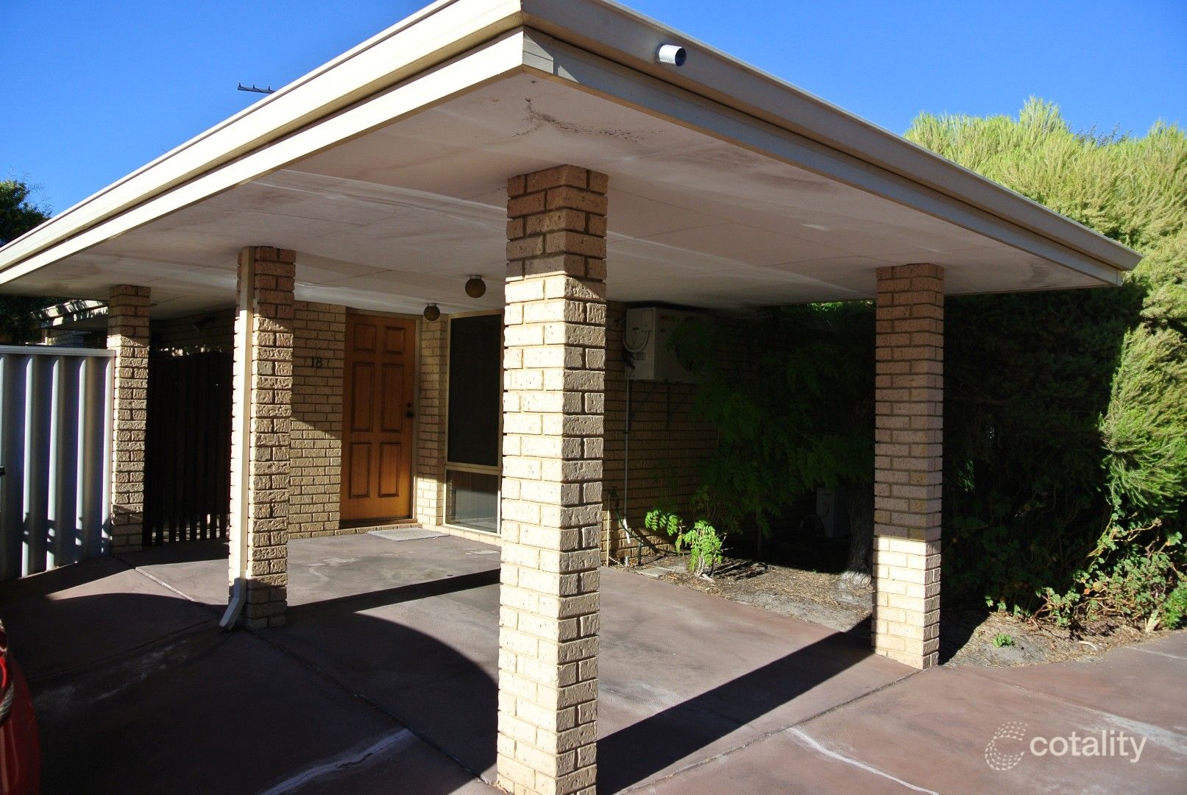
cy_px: 398
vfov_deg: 48.1
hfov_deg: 67.3
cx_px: 594
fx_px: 891
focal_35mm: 27
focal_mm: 10
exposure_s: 1/500
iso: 100
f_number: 4.5
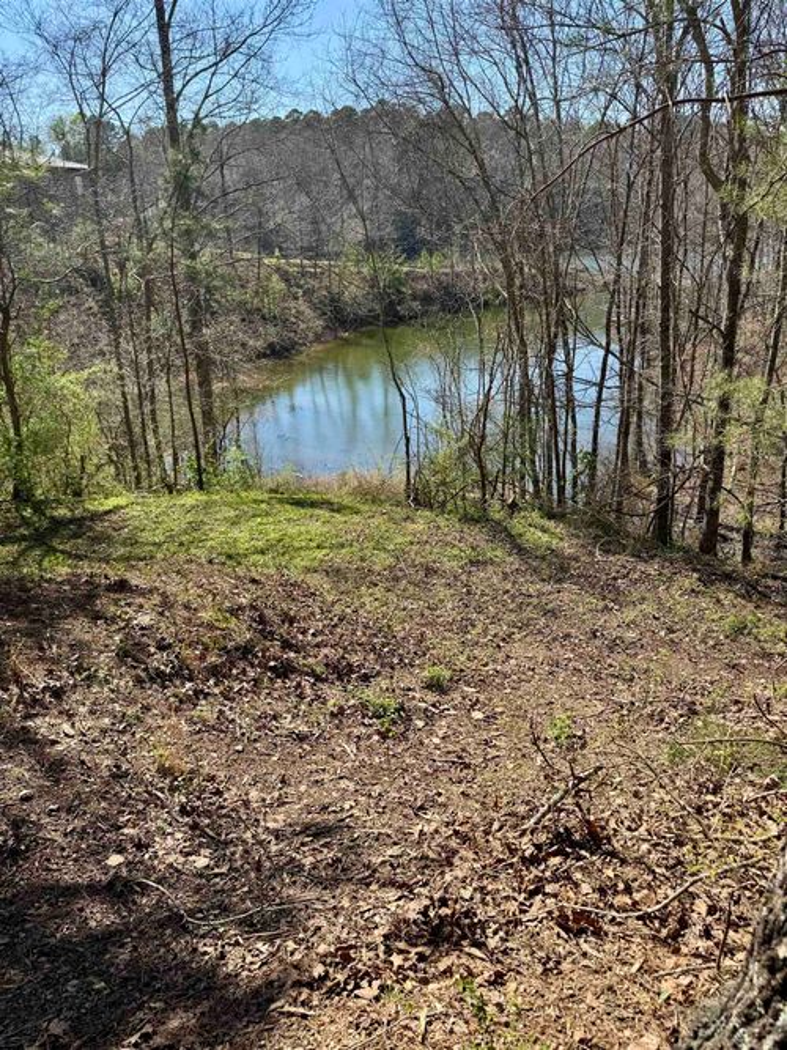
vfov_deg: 71.6
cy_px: 525
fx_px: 728
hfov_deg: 56.8
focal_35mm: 24
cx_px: 394
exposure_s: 1/2252
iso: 80
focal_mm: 6.76
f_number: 1.78
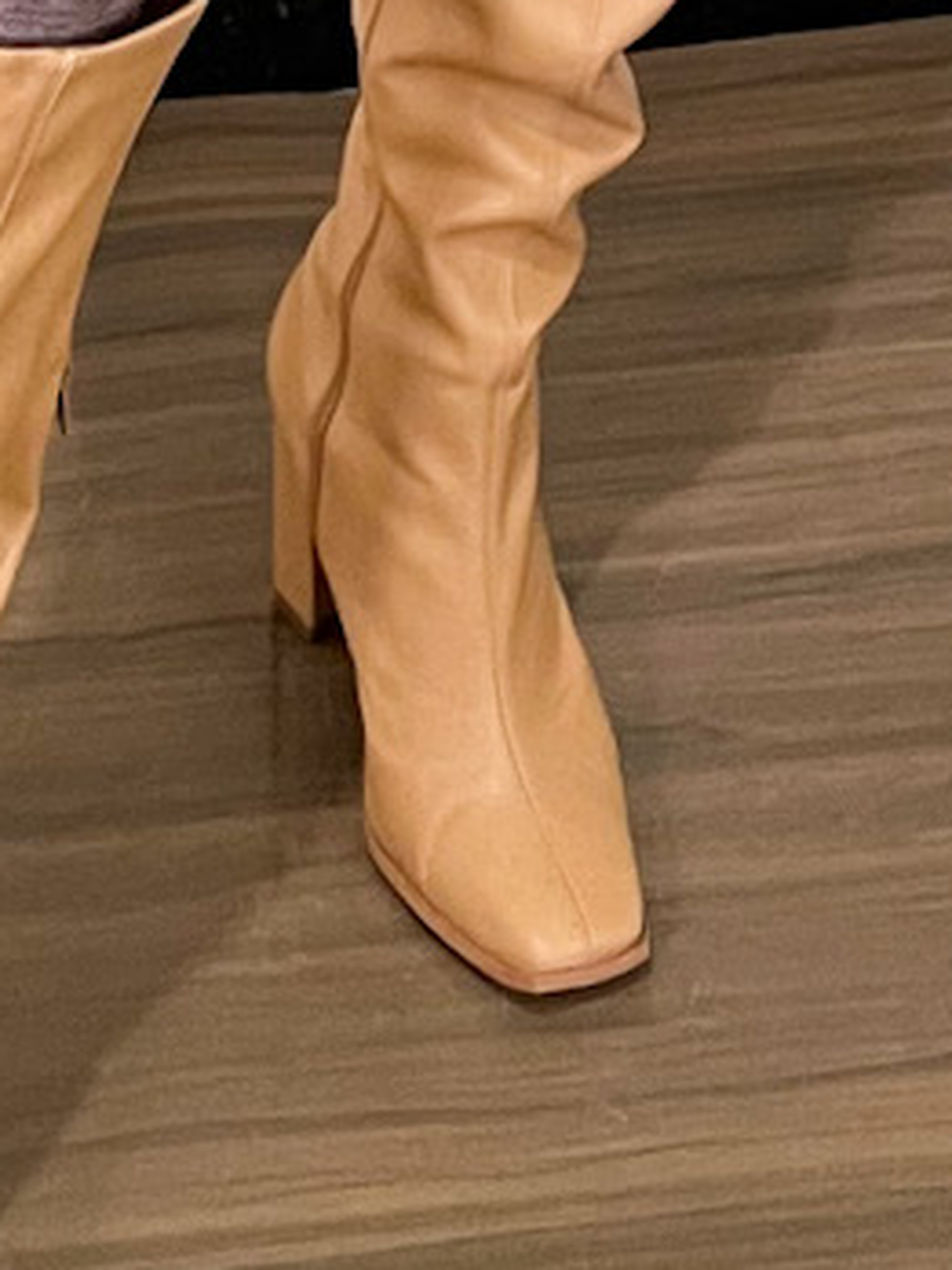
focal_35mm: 153
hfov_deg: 9.6
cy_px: -2077
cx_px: 1036
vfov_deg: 10.5
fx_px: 5610
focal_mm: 5.7
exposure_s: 1/60
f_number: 1.5
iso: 125
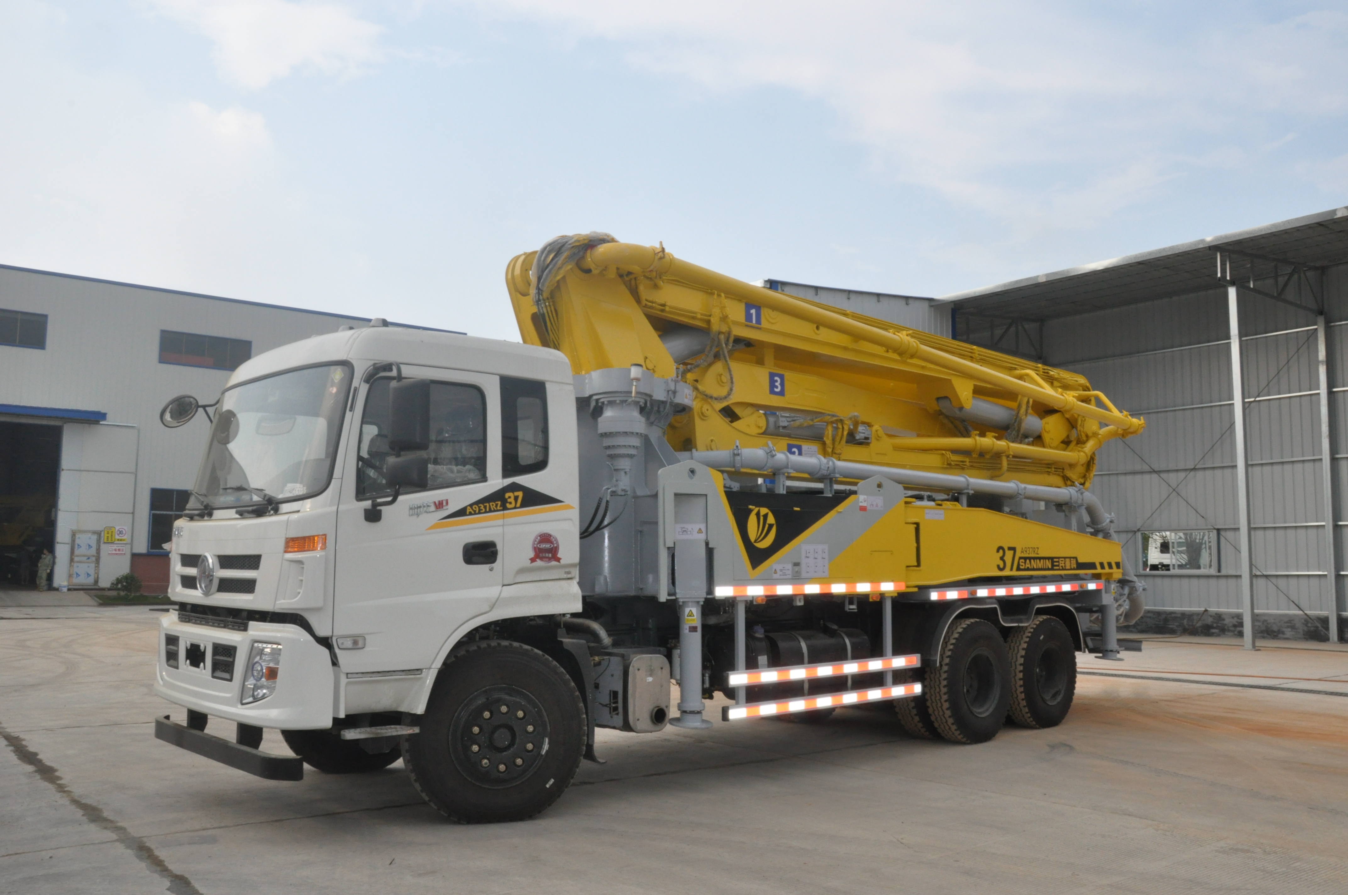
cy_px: 448
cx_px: 674
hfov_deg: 67.4
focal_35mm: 27
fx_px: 1010
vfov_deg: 47.8
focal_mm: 18
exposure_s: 1/200
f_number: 20
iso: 1000
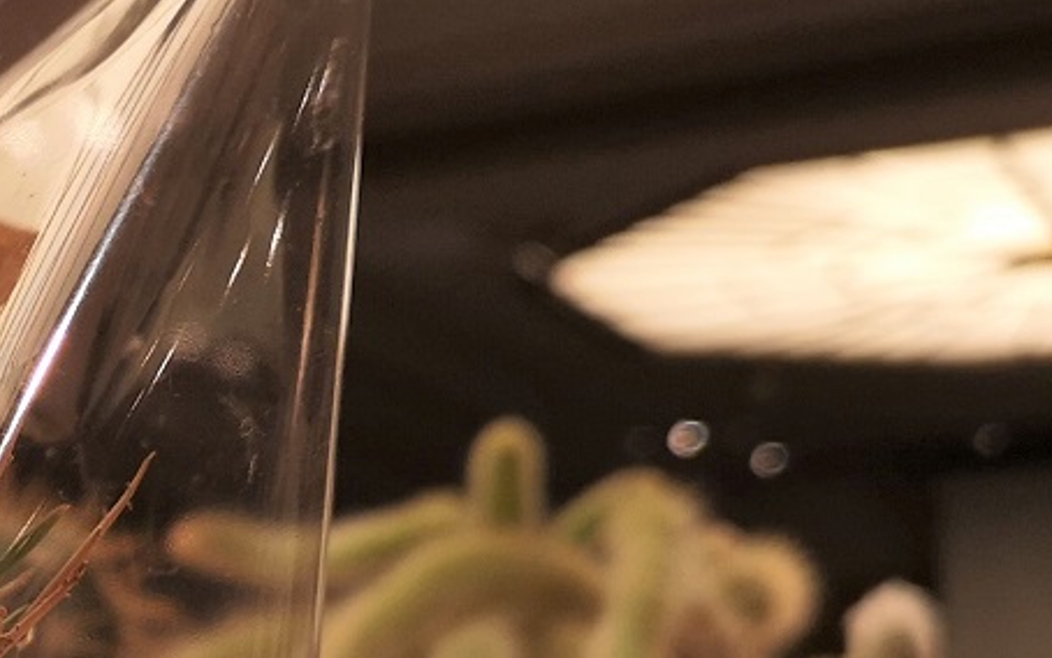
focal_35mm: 92
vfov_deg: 13.8
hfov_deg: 20.5
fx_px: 2638
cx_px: -336
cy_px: 803
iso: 80
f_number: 1.8
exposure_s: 1/120
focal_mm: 3.95
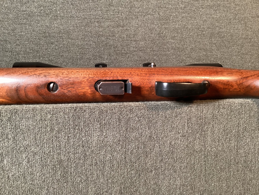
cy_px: 98
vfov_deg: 45.4
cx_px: 130
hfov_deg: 58.3
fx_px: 232
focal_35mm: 31
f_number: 2.4
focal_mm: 3.3
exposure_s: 1/40
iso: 320
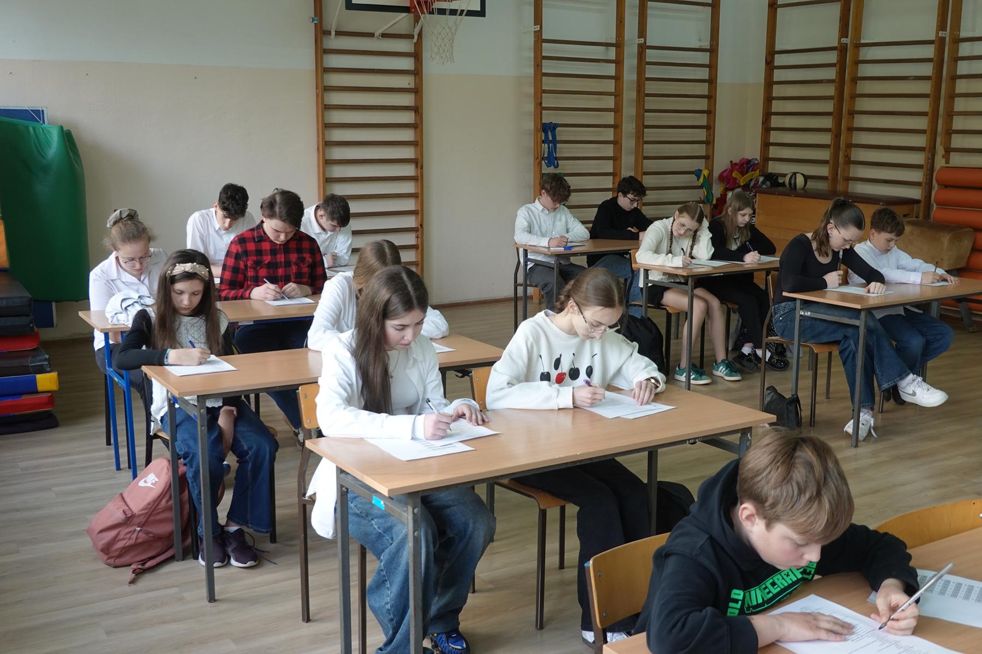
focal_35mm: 40
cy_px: 327
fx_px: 1091
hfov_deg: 48.5
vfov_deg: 33.4
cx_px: 491
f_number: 3.5
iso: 250
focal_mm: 14.69
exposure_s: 1/40
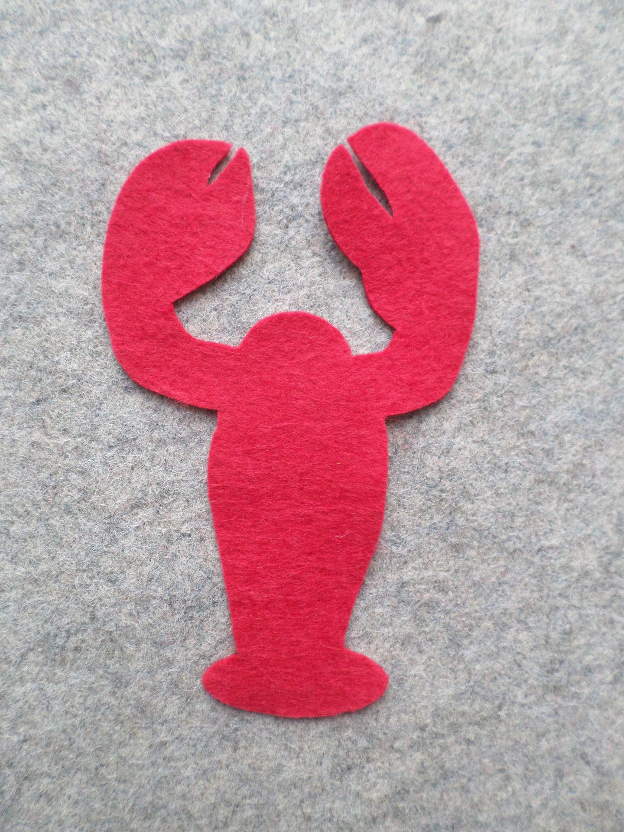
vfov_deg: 69.4
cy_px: 416
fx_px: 601
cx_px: 312
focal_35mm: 25
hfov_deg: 54.9
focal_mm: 4.5
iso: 120
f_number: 2.5
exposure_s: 1/30
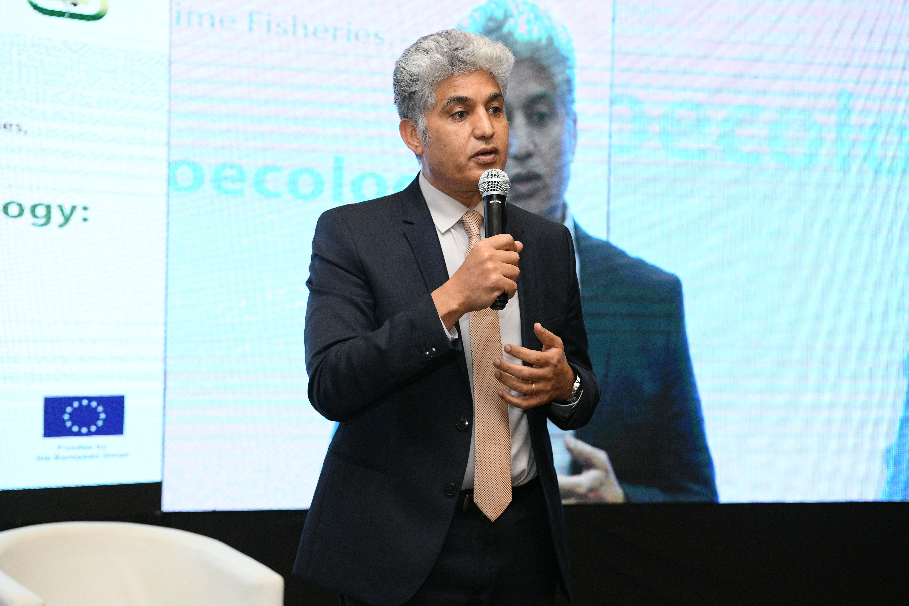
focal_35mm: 70
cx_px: 454
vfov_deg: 19.5
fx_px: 1767
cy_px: 303
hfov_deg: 28.8
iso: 2000
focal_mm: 70
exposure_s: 1/200
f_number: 5.6
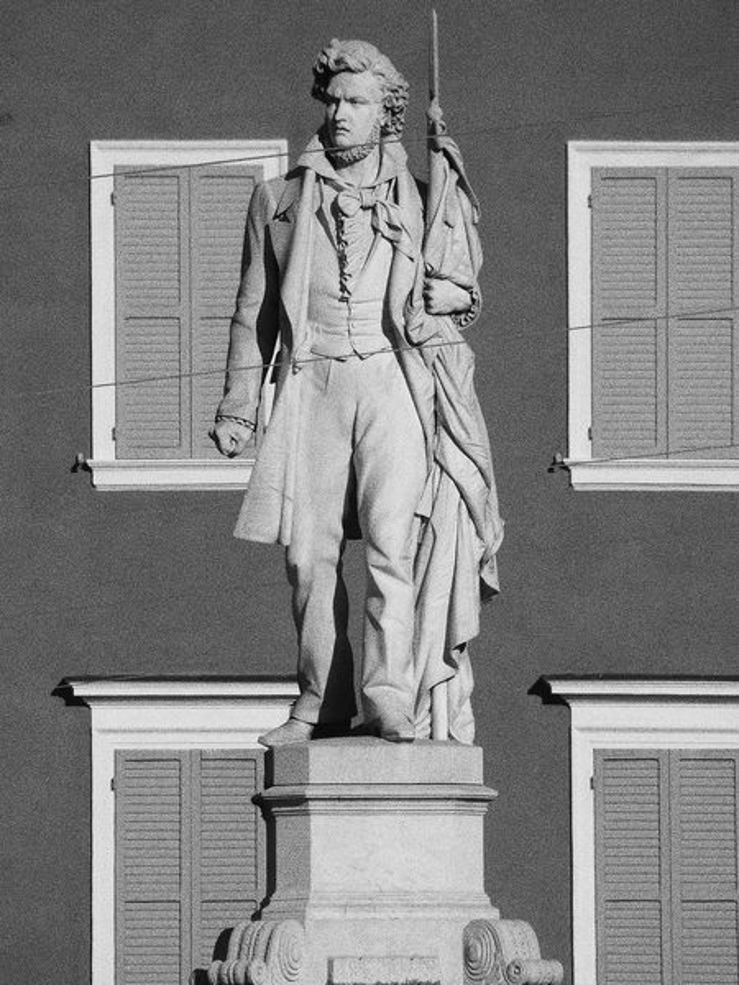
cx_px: 370
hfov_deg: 1.7
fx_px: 24337
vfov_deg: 2.3
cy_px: 492
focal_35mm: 855
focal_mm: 153.1
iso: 80
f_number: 6.3
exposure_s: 1/1000
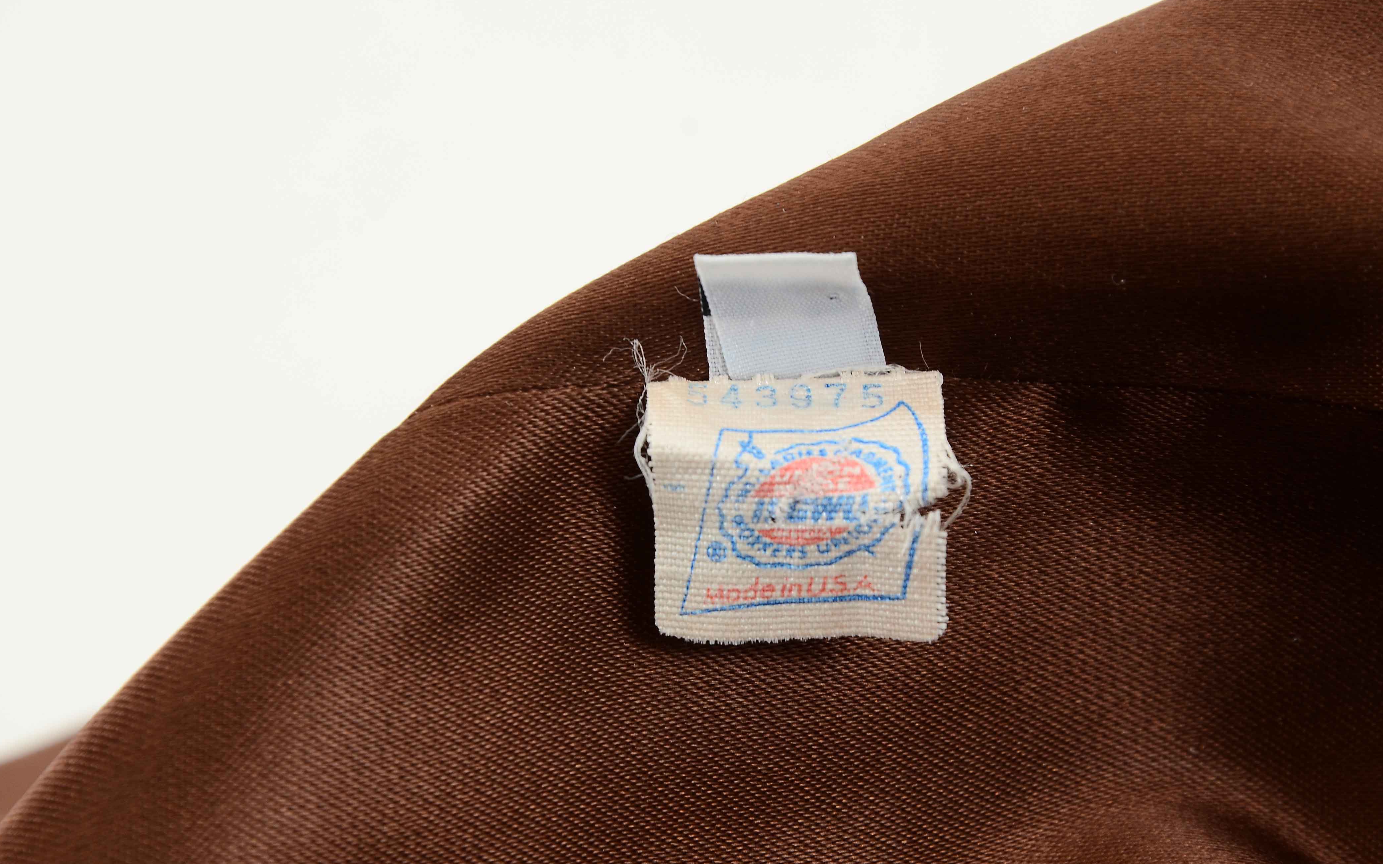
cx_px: 762
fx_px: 7146
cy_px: 500
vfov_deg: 6.9
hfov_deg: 11.1
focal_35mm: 190
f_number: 8
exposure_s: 1/80
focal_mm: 105
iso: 160
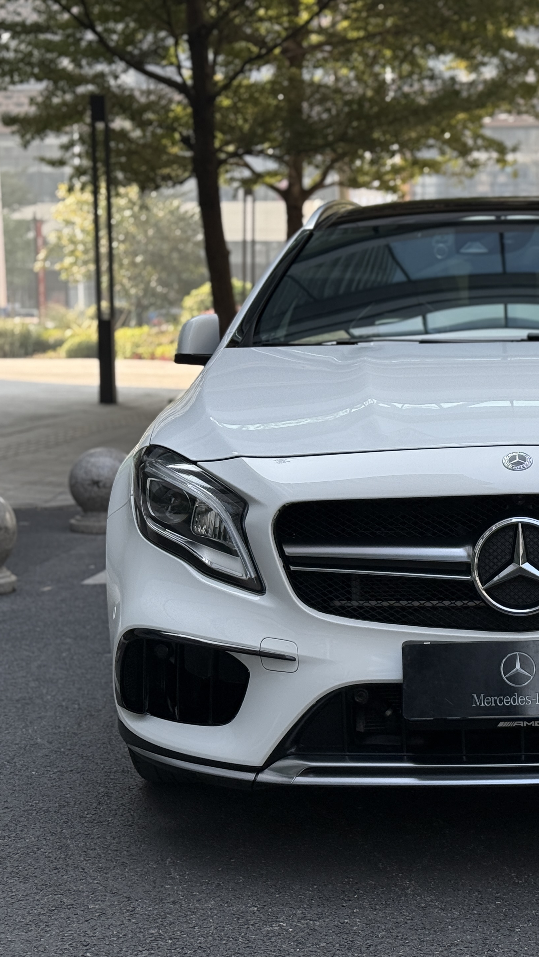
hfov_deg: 16.3
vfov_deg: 29.0
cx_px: 503
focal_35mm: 73
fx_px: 1854
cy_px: 497
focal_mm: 6.76
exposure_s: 1/962
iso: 64
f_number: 1.78
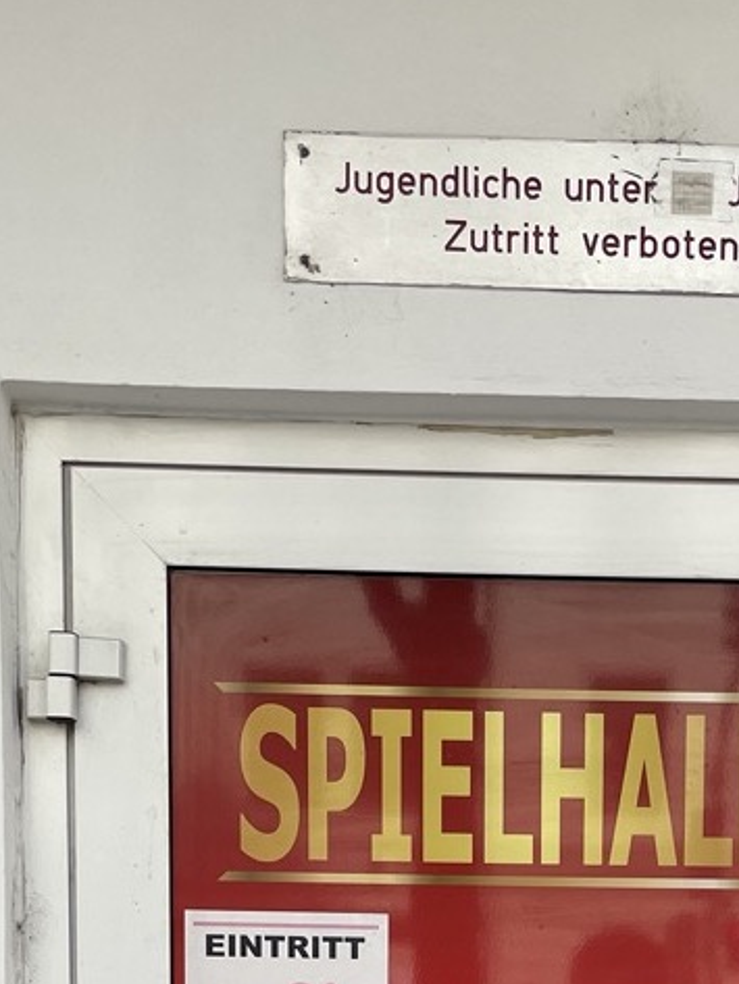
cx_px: 554
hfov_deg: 22.1
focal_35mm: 66
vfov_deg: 26.2
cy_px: 1186
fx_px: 1878
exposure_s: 1/1319
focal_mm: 4.2
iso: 32
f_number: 1.6
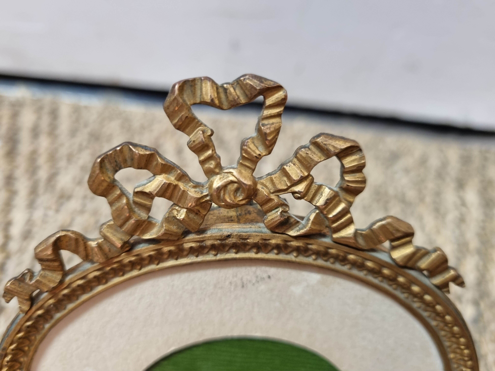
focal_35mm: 26
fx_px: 372
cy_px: 186
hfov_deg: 67.3
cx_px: 248
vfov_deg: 53.1
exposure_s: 1/50
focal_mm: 5.4
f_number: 1.8
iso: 500
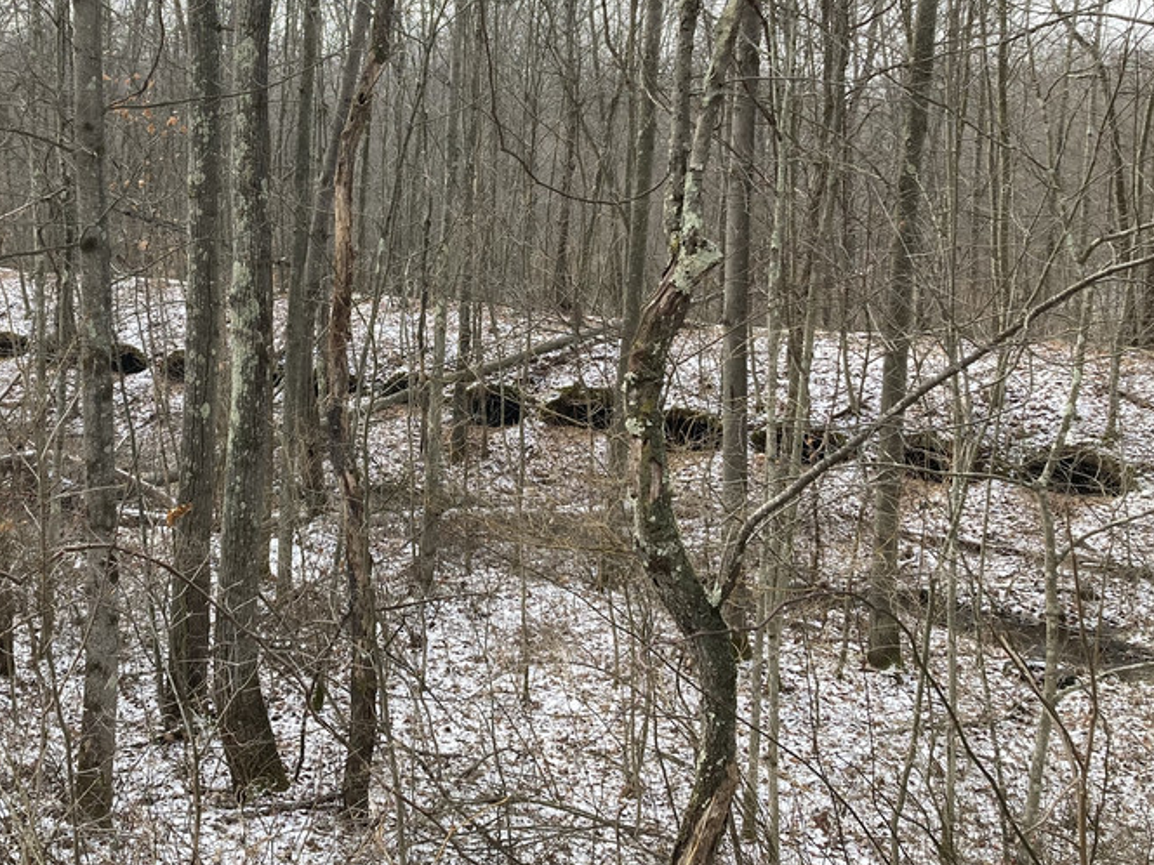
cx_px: 375
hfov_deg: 41.5
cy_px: 316
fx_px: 1500
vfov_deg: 32.0
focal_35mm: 45
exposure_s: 1/448
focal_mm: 3.99
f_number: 1.8
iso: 20
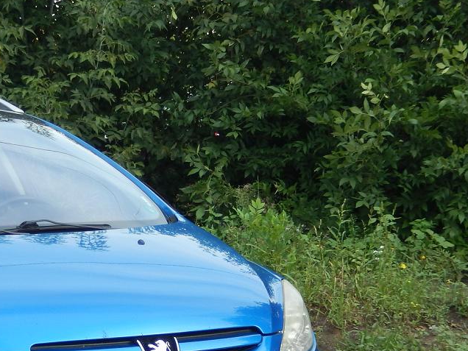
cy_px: 233
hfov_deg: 16.8
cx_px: 11
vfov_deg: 12.9
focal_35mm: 115
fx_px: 1555
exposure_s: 1/200
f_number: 4.5
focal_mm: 9.2
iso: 125
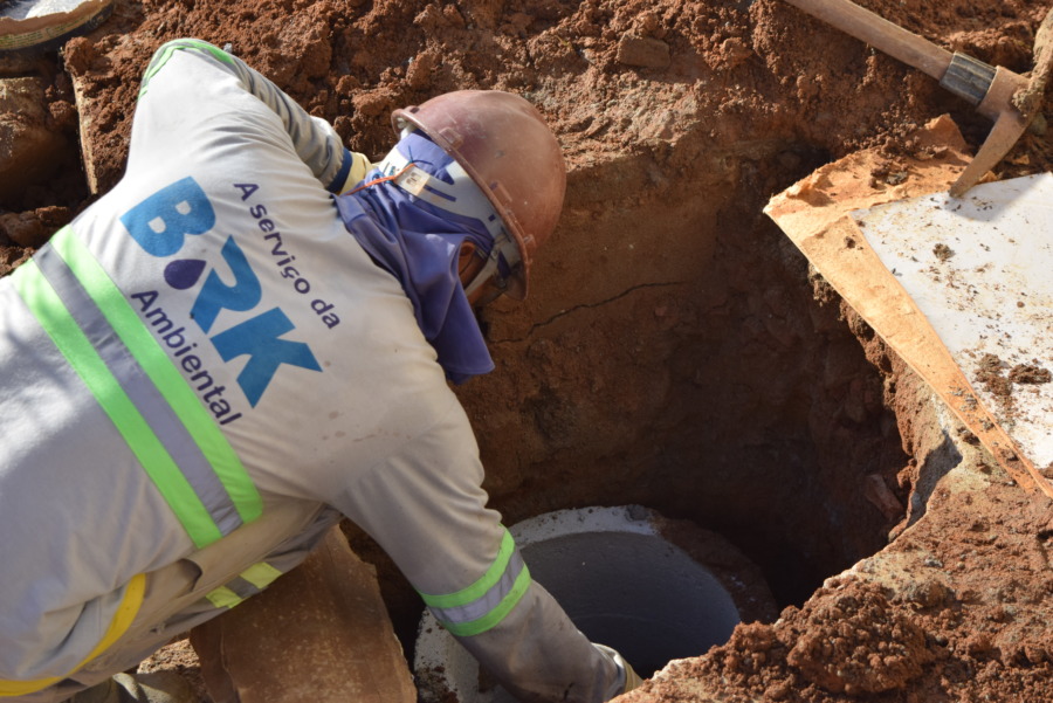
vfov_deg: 18.9
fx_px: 2107
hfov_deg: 28.1
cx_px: 526
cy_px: 352
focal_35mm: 72
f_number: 5.3
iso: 400
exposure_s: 1/1000
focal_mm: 48
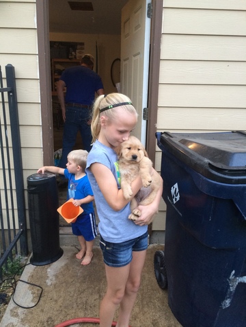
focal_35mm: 30
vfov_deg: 60.0
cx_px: 123
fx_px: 284
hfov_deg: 46.8
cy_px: 164
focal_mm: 4.12
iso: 64
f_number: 2.2
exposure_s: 1/30
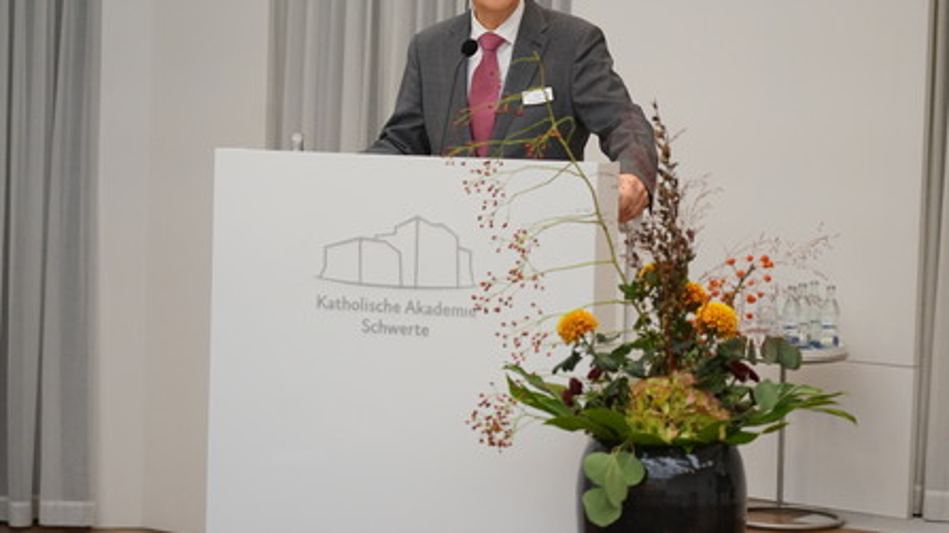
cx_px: 493
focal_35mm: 89
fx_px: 2239
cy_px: 184
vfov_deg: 13.6
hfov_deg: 23.9
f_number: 4
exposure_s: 1/160
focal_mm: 76
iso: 2000
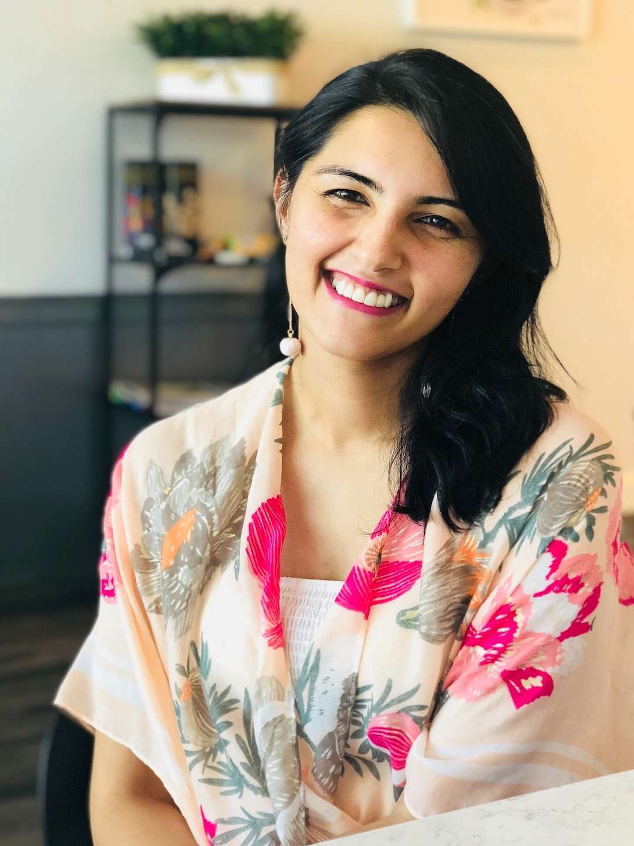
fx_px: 1270
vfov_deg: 36.8
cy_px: 423
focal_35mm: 52
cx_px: 317
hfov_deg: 28.0
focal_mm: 6
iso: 125
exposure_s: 1/30
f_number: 2.4
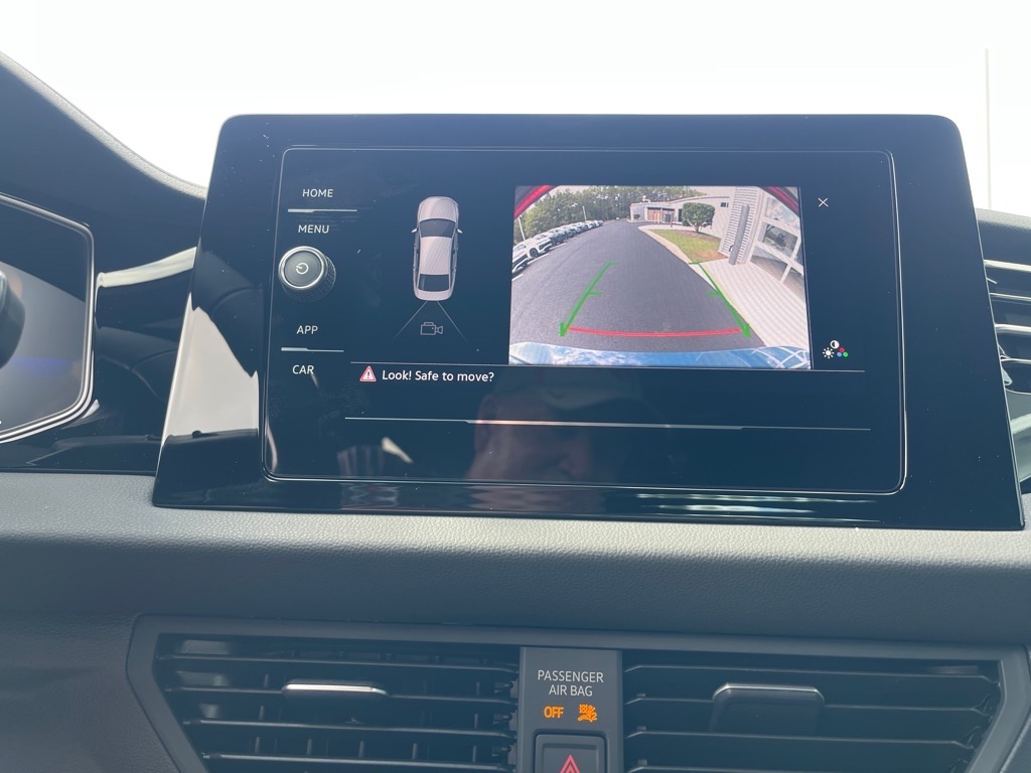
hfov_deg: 67.3
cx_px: 516
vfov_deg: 53.1
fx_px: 774
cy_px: 386
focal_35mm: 26
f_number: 1.6
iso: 40
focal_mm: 5.1
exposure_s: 1/121
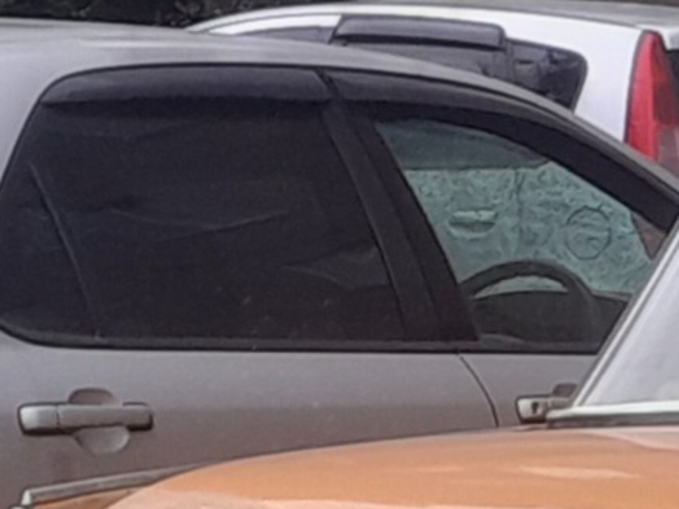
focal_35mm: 125
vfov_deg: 11.8
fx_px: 2451
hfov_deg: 14.0
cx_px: 1226
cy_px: 460
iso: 40
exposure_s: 1/50
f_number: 1.8
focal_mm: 4
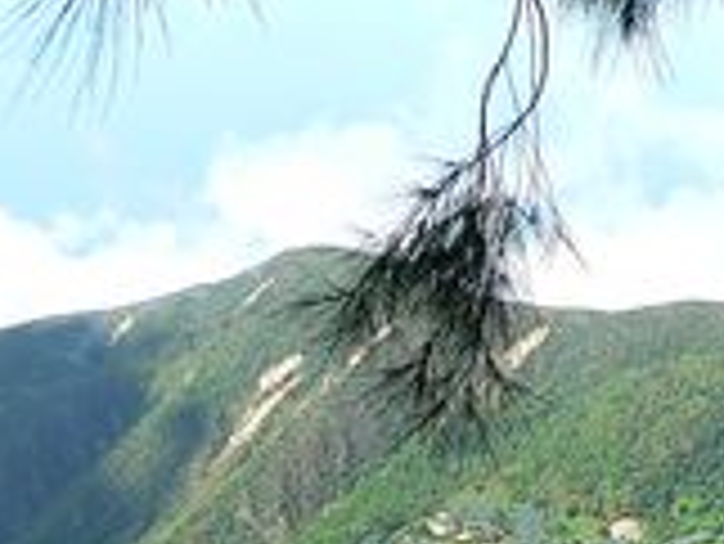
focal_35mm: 112
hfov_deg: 17.5
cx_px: 436
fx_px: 2344
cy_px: 829
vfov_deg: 12.5
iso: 80
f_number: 4
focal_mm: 6
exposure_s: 1/400
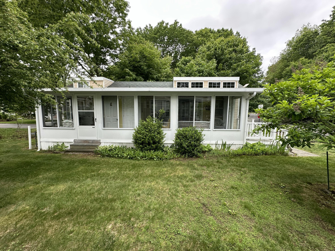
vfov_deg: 85.7
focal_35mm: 14
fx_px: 135
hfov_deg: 102.1
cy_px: 126
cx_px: 168
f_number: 2.2
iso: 64
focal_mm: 2.22
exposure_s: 1/99
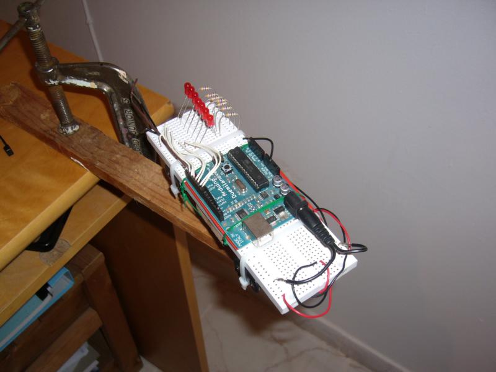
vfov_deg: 36.0
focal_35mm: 40
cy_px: 186
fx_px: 573
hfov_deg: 46.8
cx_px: 248
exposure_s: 1/30
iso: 100
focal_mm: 6.6
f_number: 3
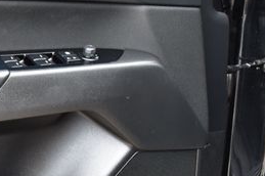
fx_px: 737
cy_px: 91
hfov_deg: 19.3
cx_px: -47
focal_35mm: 100
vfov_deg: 13.6
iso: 400
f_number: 7.1
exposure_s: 1/25
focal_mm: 27
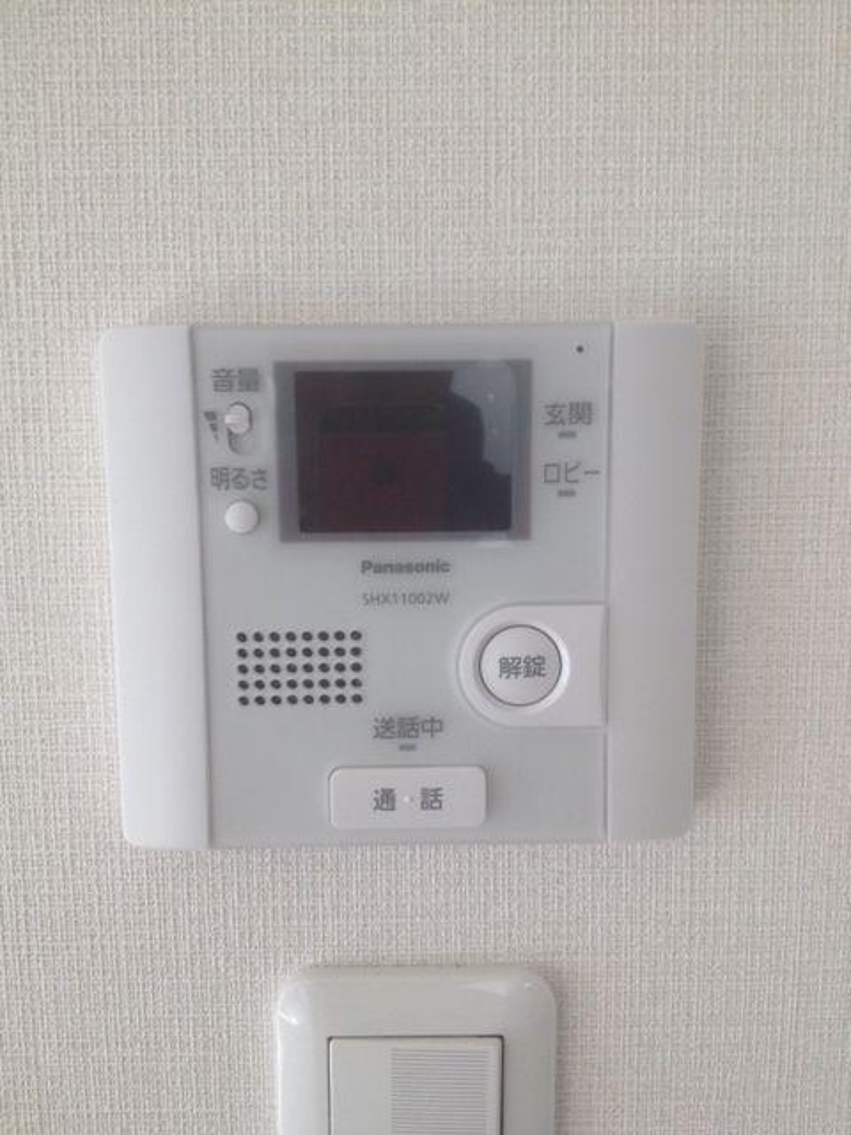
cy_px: 568
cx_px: 426
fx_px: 1147
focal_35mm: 35
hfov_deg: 40.7
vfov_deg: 52.6
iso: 100
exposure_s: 1/100
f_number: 2.4
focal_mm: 4.28
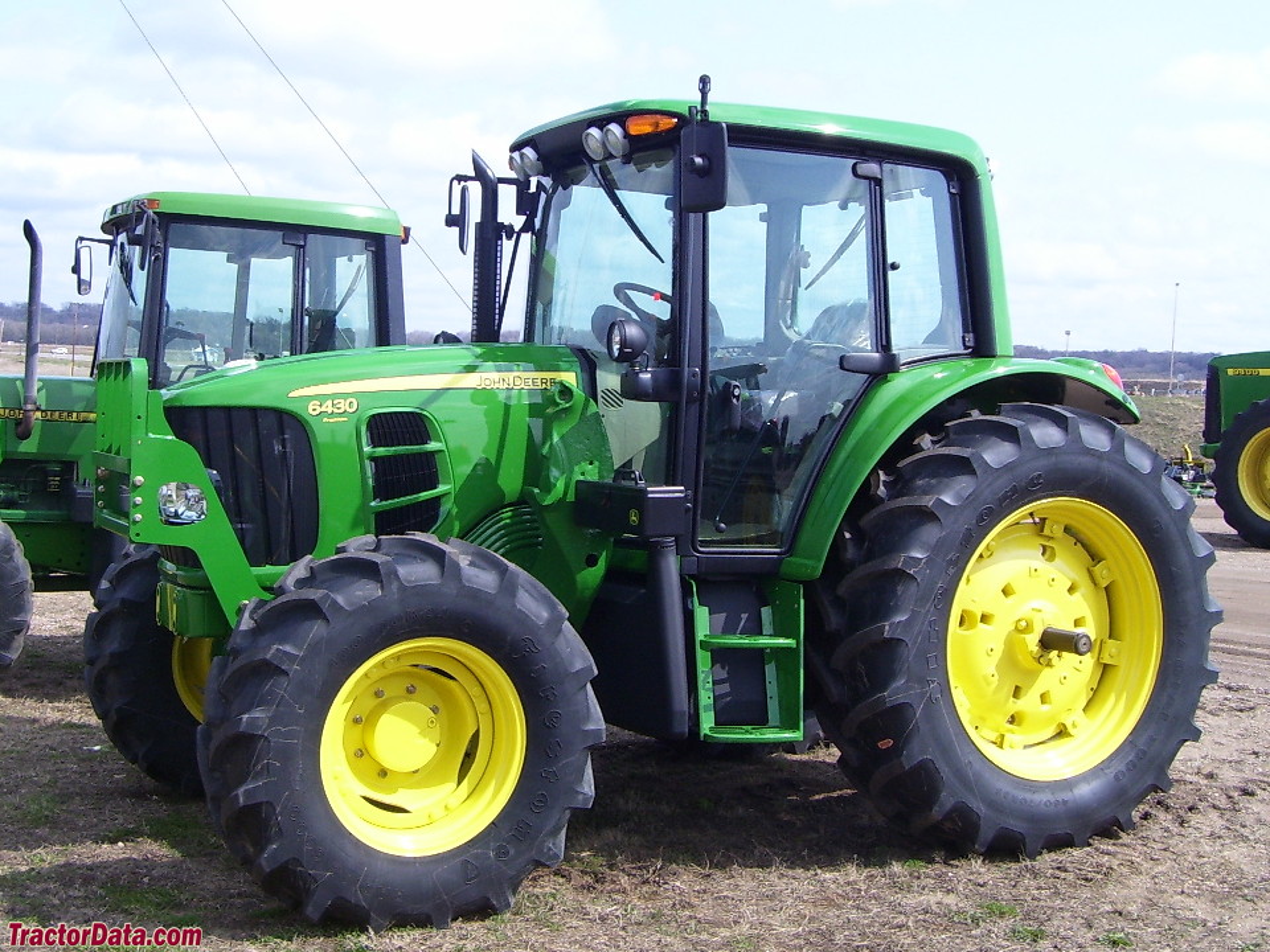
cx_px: 635
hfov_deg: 54.0
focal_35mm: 34
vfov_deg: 41.8
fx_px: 1247
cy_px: 476
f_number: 4.8
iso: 80
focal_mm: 5.6
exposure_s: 1/350
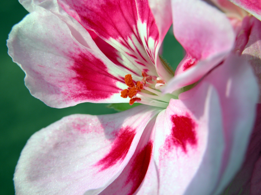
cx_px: 130
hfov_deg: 20.0
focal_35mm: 98
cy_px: 98
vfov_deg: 15.1
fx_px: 739
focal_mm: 25.4
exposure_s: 1/389
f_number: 7.3
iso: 100
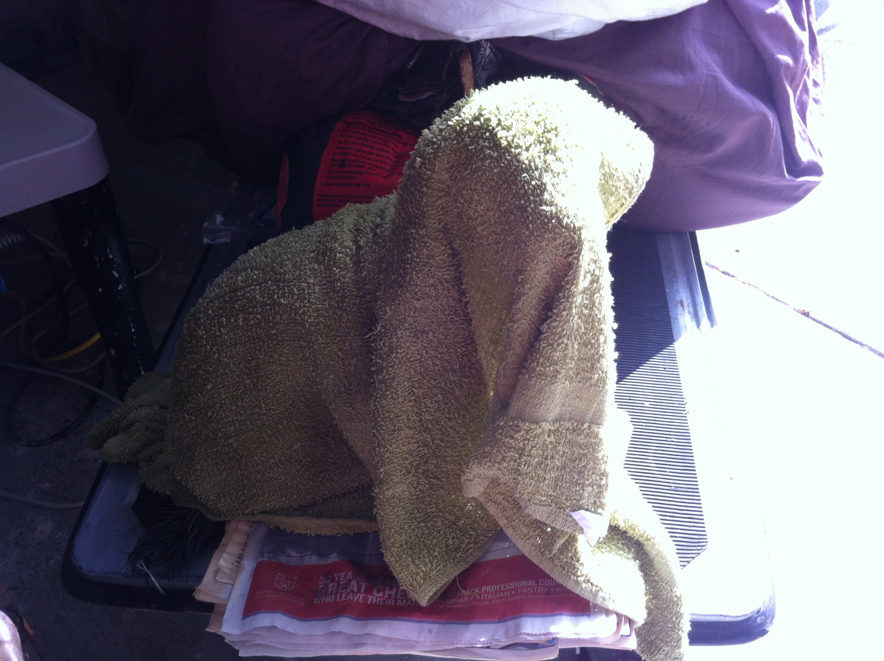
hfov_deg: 52.7
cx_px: 442
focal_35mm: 35
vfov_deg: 40.6
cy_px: 330
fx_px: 893
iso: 80
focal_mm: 3.85
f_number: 2.8
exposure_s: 1/205
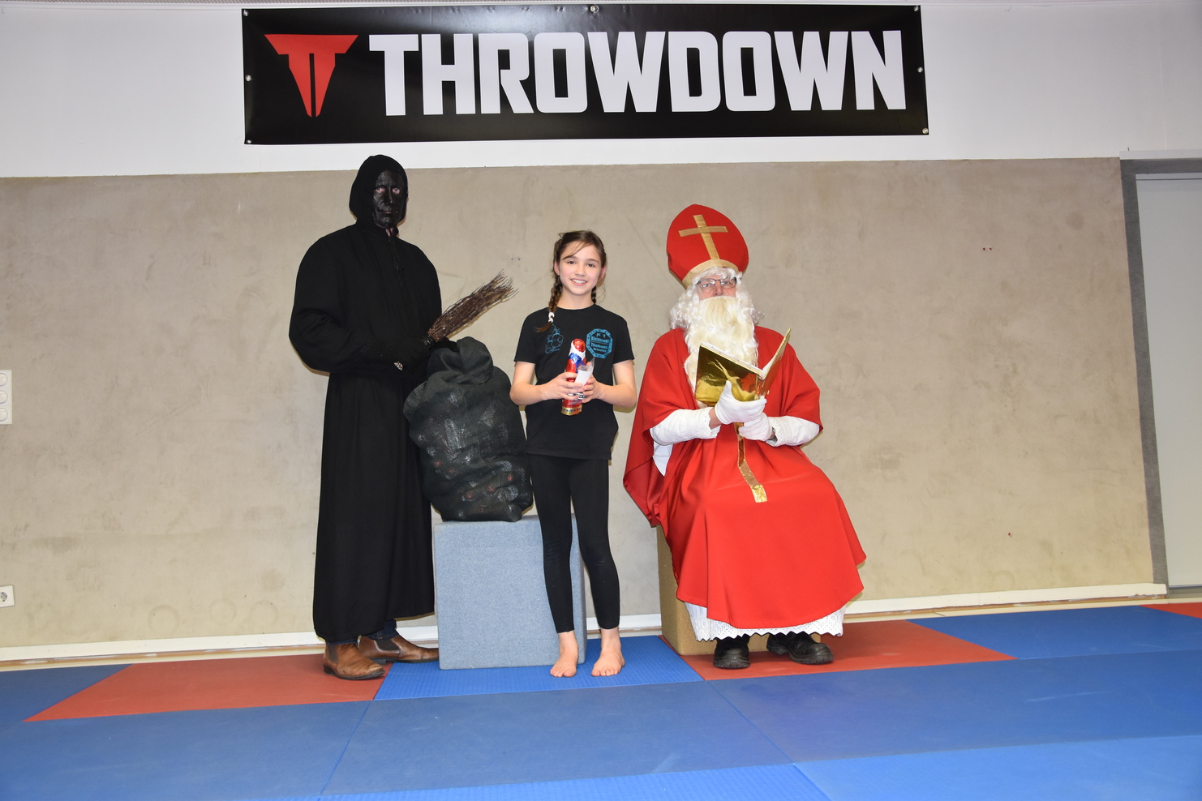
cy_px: 400
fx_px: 1102
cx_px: 601
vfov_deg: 40.0
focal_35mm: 33
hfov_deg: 57.2
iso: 800
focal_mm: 22
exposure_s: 1/60
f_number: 3.8
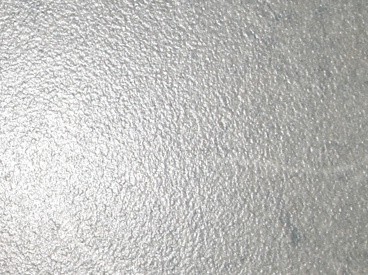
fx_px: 1541
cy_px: 290
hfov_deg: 13.2
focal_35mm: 145
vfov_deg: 10.1
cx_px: -96
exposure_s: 1/60
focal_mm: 6.2
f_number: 4.3
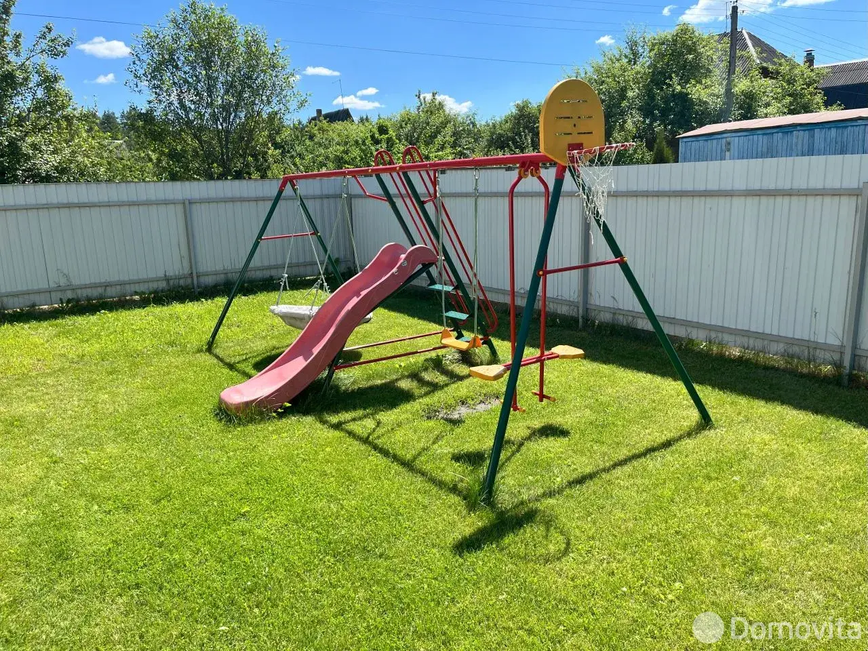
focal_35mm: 26
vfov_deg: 53.1
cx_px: 434
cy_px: 326
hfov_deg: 67.3
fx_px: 652
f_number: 1.6
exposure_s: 1/1695
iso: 50
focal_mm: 5.1
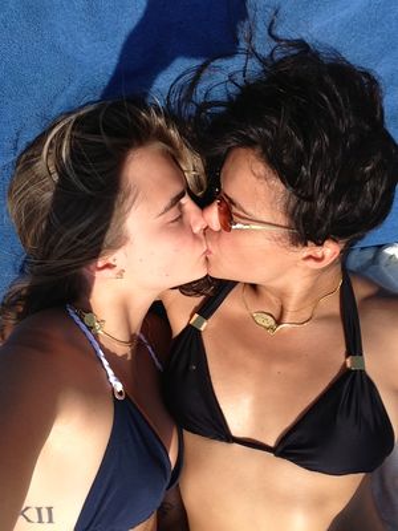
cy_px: 266
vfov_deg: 52.6
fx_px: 537
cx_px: 199
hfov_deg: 40.7
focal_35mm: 35
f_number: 2.4
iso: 32
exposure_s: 1/1724
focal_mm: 2.18
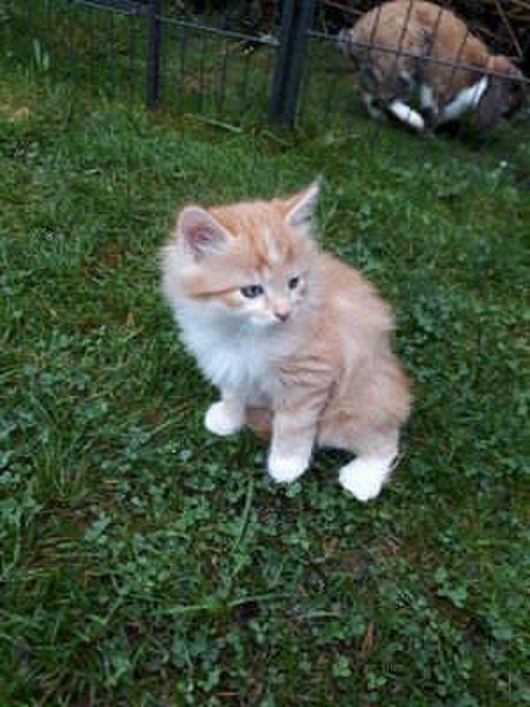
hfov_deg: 51.4
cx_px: 265
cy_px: 354
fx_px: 551
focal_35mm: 27
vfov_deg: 65.3
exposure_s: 1/109
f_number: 1.9
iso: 40
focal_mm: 3.6
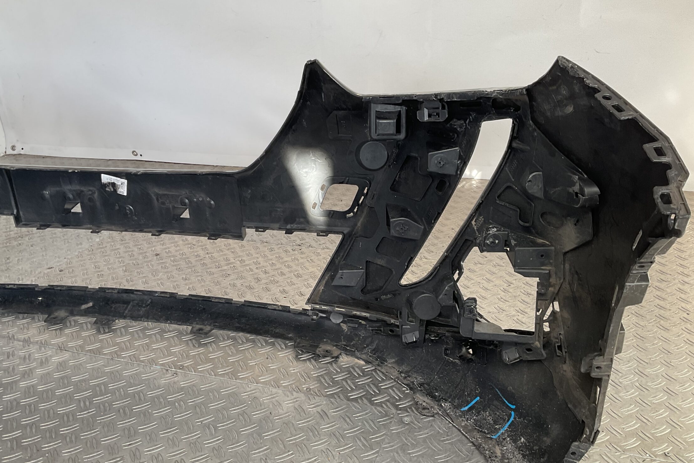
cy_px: 272
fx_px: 675
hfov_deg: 54.4
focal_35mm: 35
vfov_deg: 37.7
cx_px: 326
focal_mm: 3
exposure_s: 1/120
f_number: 1.8
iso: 32
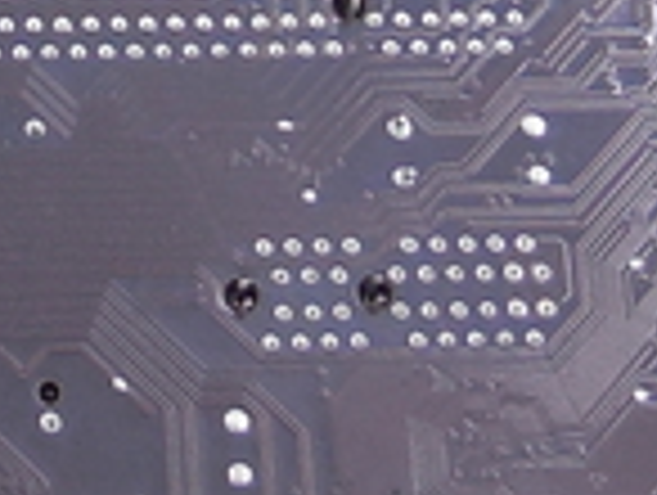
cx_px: -297
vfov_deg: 8.1
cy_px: -486
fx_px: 3327
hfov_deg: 10.9
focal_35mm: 175
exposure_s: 1/40
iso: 125
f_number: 3.1
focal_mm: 4.5
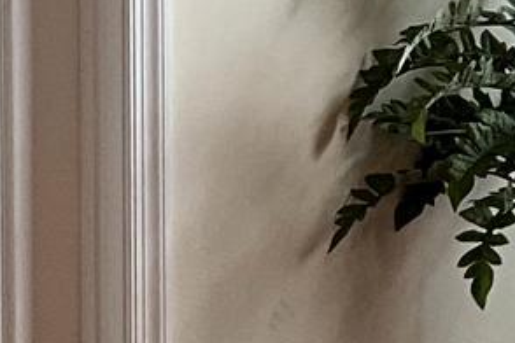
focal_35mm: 210
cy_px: -518
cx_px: 827
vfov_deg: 6.2
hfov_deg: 9.5
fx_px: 3004
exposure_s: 1/122
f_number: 1.8
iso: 40
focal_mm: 3
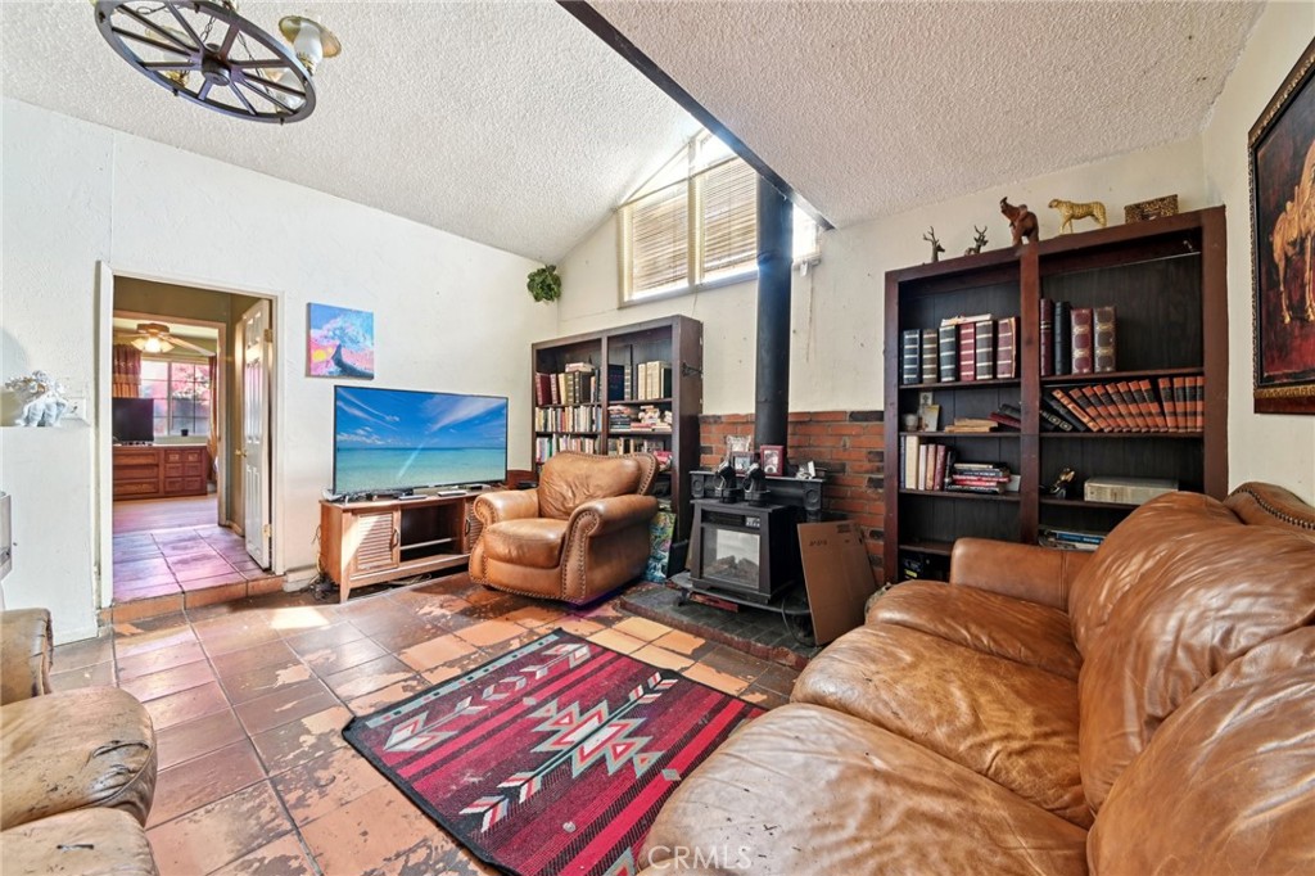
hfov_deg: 112.6
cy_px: 438
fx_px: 438
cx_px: 658
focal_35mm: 12
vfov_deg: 90.0
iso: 400
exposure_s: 1/1.25
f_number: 8
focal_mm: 12
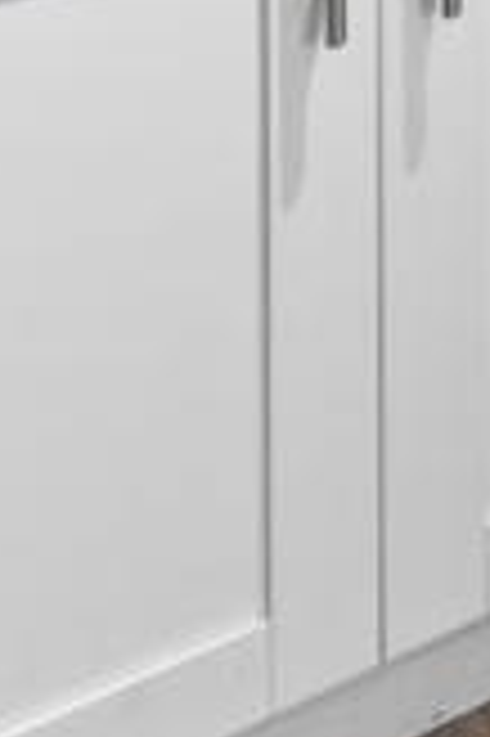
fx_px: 2025
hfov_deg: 9.4
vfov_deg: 15.6
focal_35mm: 99
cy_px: -809
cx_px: 1636
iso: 100
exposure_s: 4
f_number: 9
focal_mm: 10
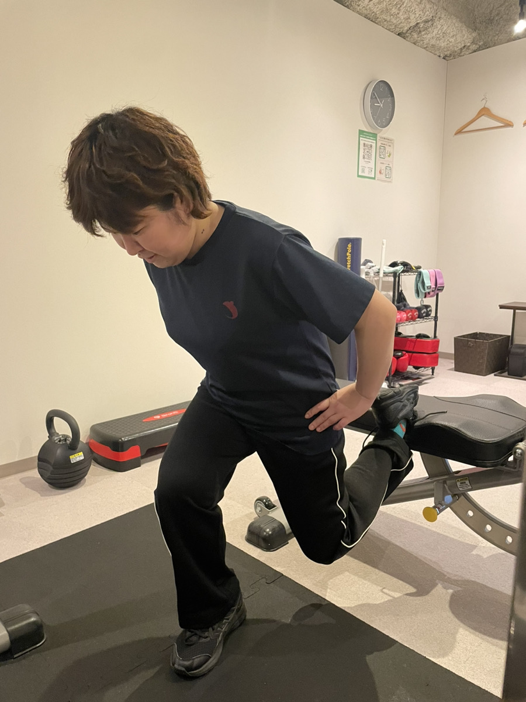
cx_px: 263
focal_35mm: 26
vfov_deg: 67.3
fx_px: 527
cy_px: 351
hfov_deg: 53.1
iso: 400
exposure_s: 1/50
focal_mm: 4.2
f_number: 1.6
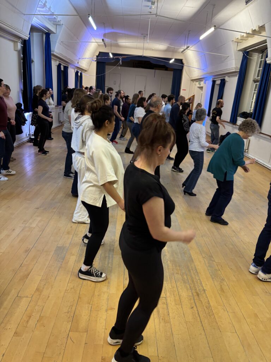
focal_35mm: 26
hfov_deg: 53.1
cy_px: 181
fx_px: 271
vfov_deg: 67.3
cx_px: 136
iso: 250
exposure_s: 1/50
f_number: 1.6
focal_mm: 5.96
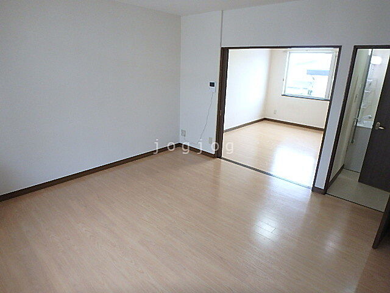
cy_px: 146
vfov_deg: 63.4
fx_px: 237
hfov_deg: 79.0
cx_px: 195
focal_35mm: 21
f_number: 3.5
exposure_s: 1/30
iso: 250
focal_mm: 3.7
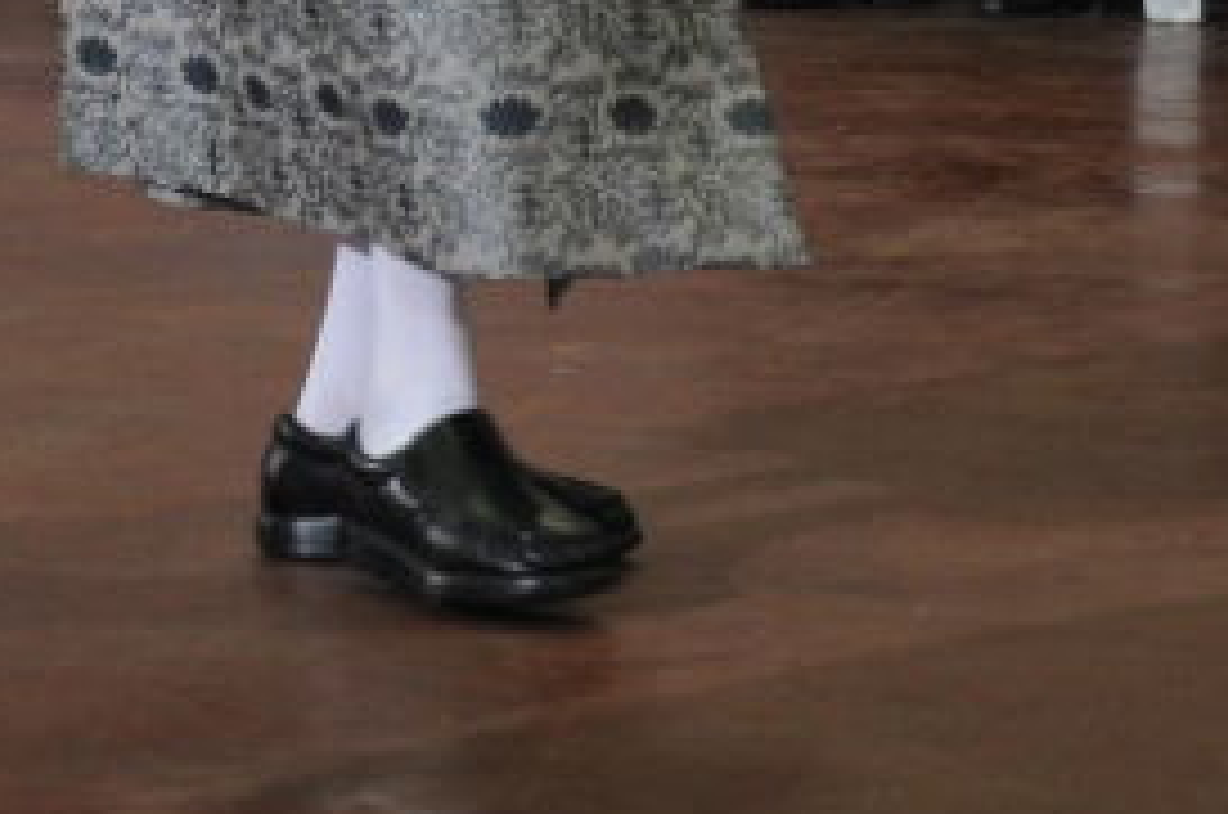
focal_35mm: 270
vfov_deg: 5.0
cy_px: -576
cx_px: 405
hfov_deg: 7.6
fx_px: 9194
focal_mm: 48
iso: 800
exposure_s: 1/160
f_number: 5
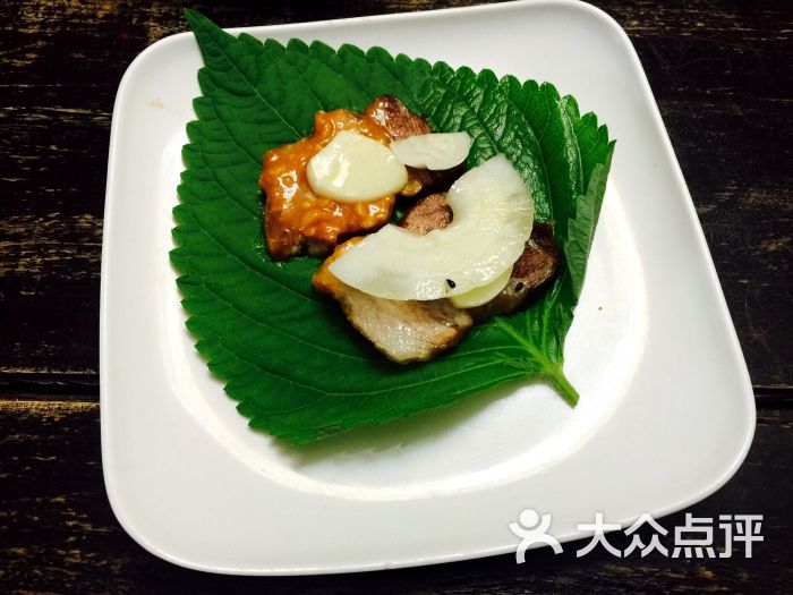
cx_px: 396
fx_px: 664
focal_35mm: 29
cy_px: 298
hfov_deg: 61.7
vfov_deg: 48.2
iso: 80
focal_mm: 4.15
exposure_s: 1/17
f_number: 2.2
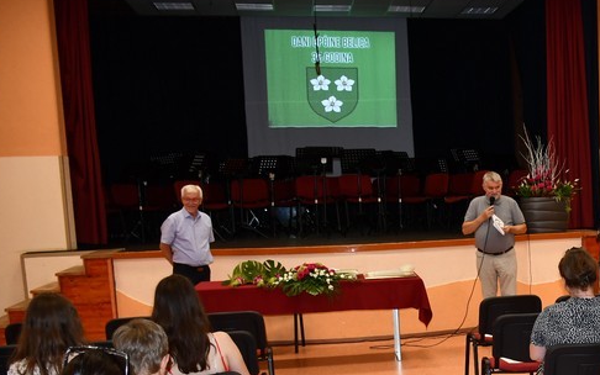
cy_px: 344
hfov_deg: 32.1
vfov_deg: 21.8
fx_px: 949
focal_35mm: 58
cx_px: 614
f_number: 3.5
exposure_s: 1/60
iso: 560
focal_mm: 18
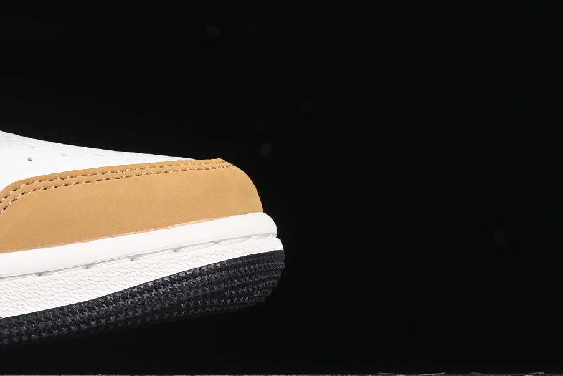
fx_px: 3613
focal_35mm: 231
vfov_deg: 5.9
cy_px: 16
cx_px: -282
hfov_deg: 8.7
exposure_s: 1/80
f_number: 8
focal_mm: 50
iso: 160
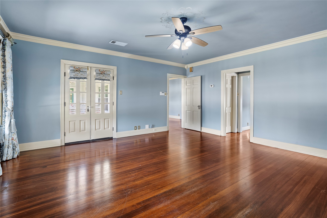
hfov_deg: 96.7
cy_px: 109
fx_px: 145
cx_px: 164
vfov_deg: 73.7
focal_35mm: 16
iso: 400
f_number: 8
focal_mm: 16
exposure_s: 1
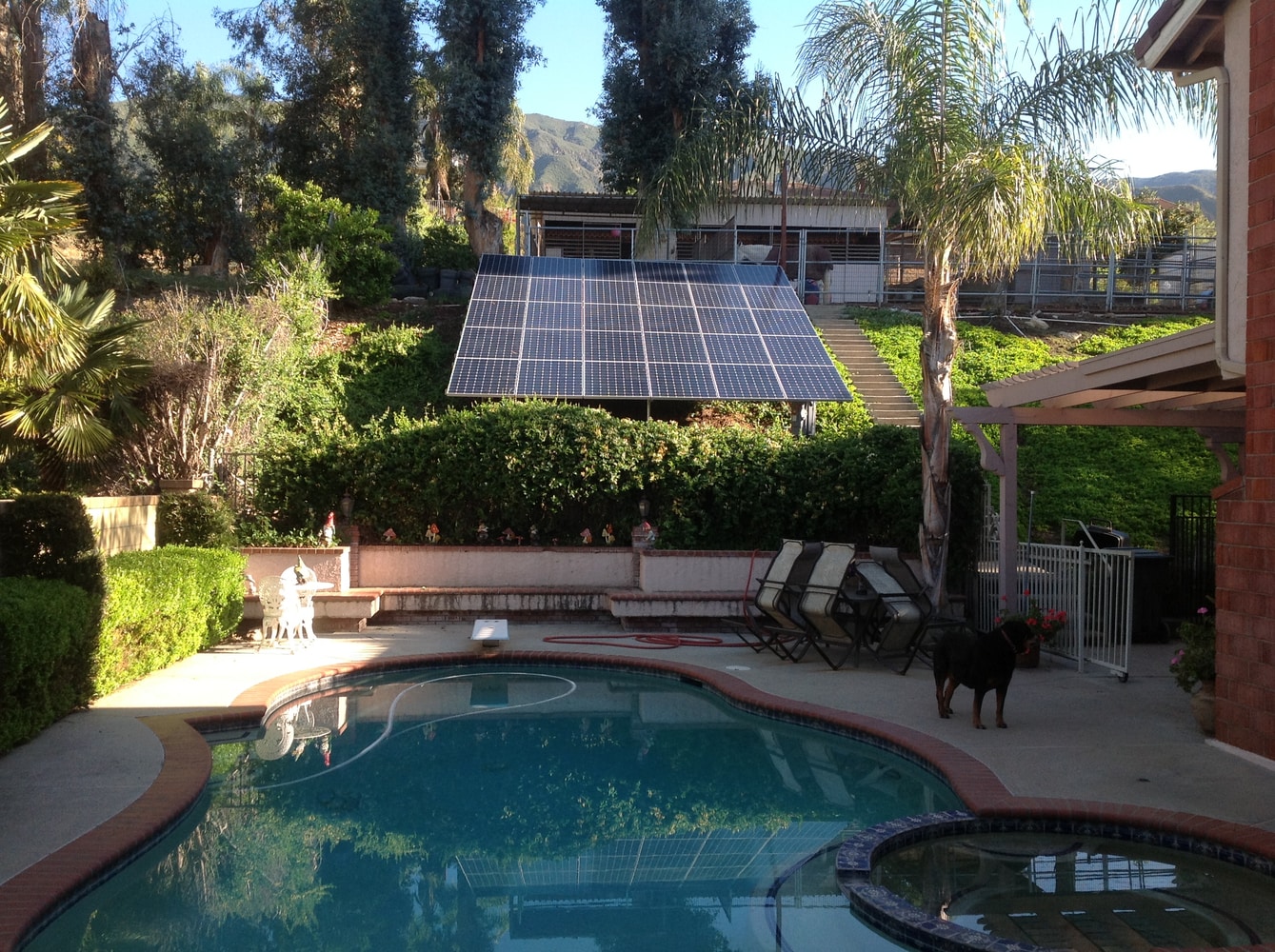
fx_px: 1287
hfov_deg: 52.7
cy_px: 476
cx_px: 638
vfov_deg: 40.6
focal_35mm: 35
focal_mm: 4.28
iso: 50
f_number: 2.4
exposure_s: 1/332
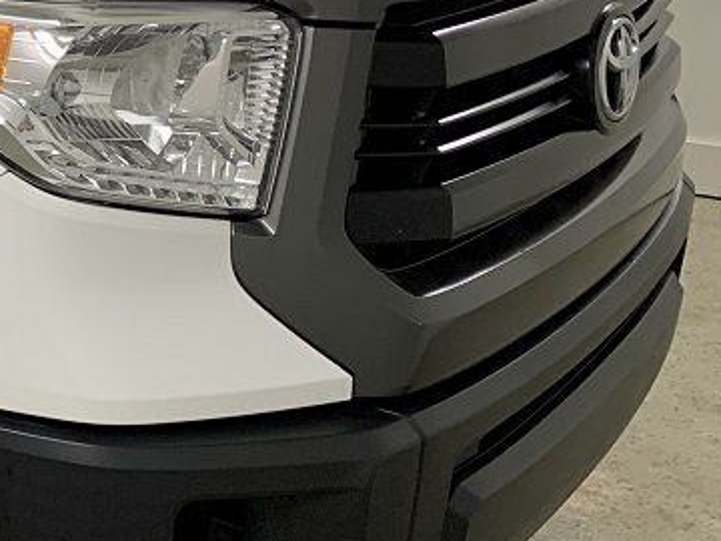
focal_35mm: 94
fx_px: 1958
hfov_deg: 17.3
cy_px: 213
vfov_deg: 15.7
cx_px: -549
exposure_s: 1/60
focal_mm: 4.25
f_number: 1.8
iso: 125
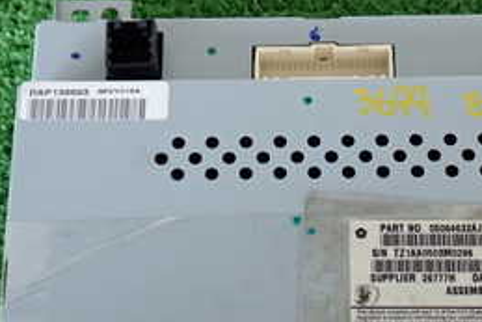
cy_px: 251
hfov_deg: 26.3
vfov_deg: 17.6
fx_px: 1031
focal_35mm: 77
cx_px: 287
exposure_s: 1/30
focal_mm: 5.79
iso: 250
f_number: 2.4
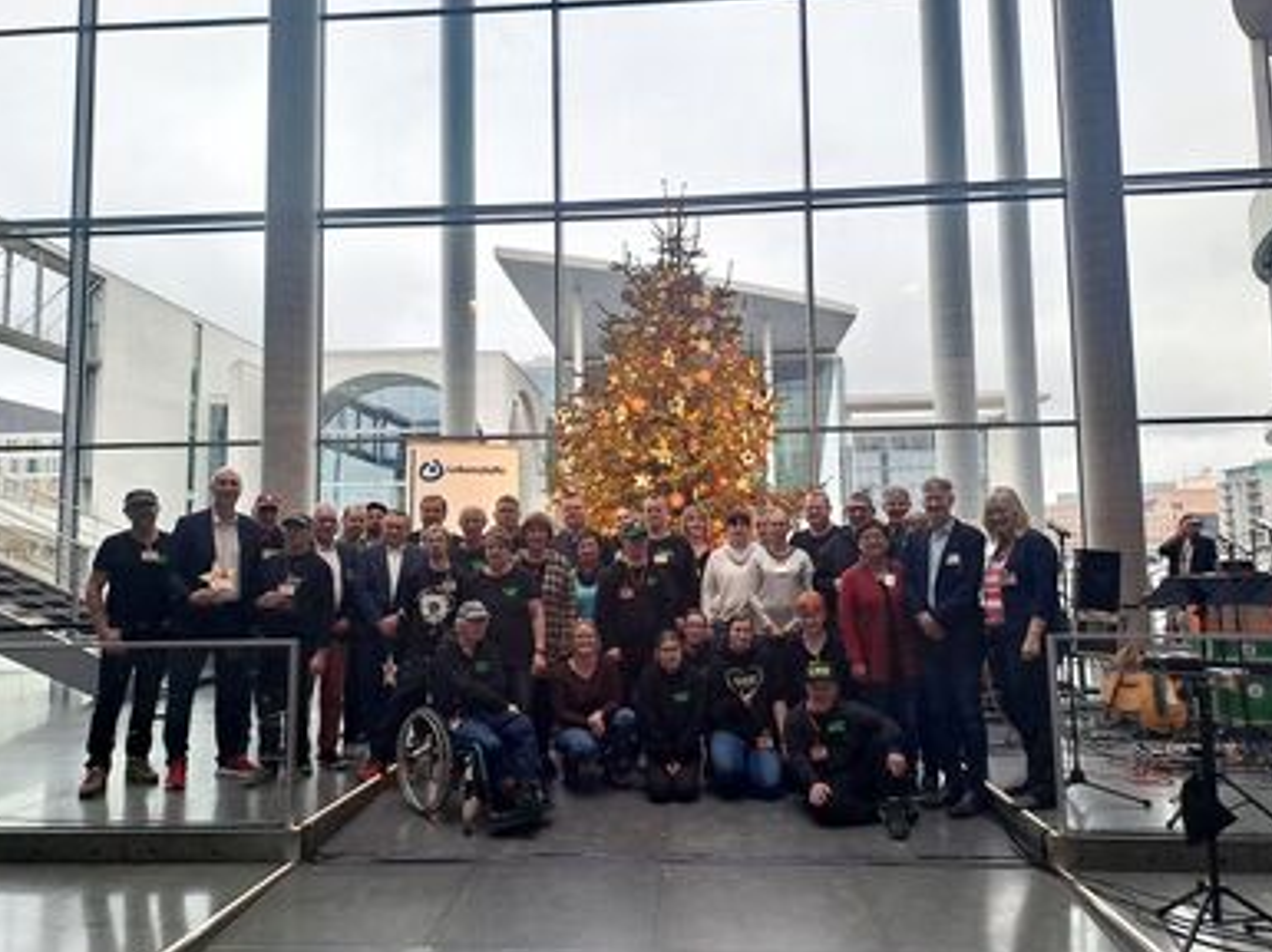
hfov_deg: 67.4
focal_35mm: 26
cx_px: 634
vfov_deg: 53.0
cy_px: 483
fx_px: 955
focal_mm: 4.65
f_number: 1.8
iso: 40
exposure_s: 1/120
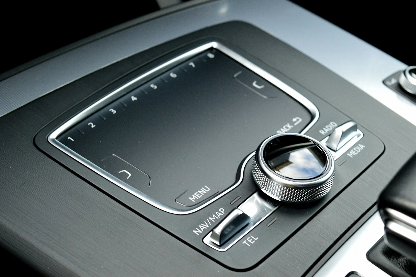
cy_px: 138
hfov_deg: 29.9
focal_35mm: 68
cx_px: 208
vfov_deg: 20.2
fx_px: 780
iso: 720
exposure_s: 1/60
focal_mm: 45
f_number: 8
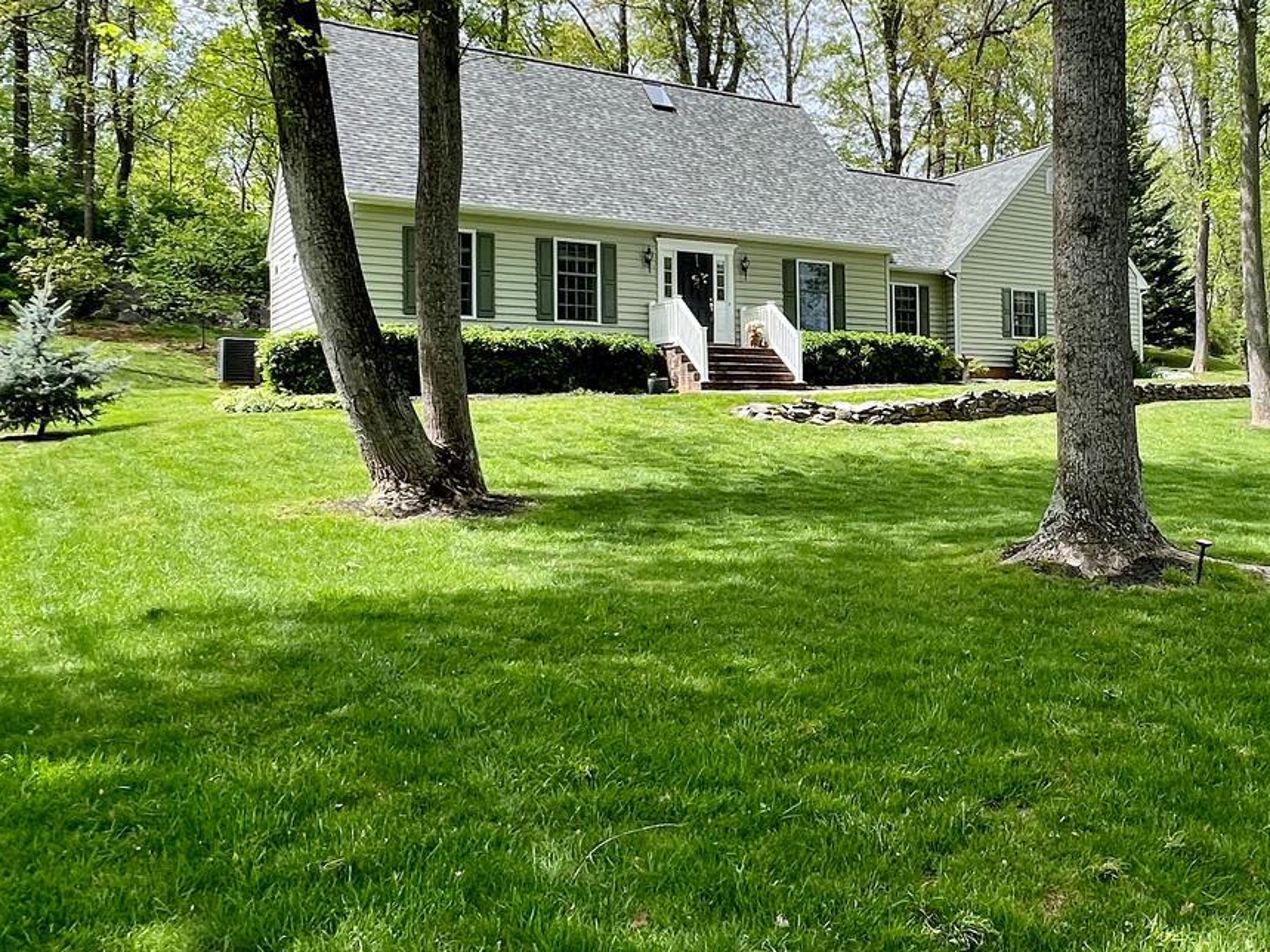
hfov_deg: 55.1
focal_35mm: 31
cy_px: 412
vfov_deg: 45.3
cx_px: 977
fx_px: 1137
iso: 32
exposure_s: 1/435
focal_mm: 1.57
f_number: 1.8
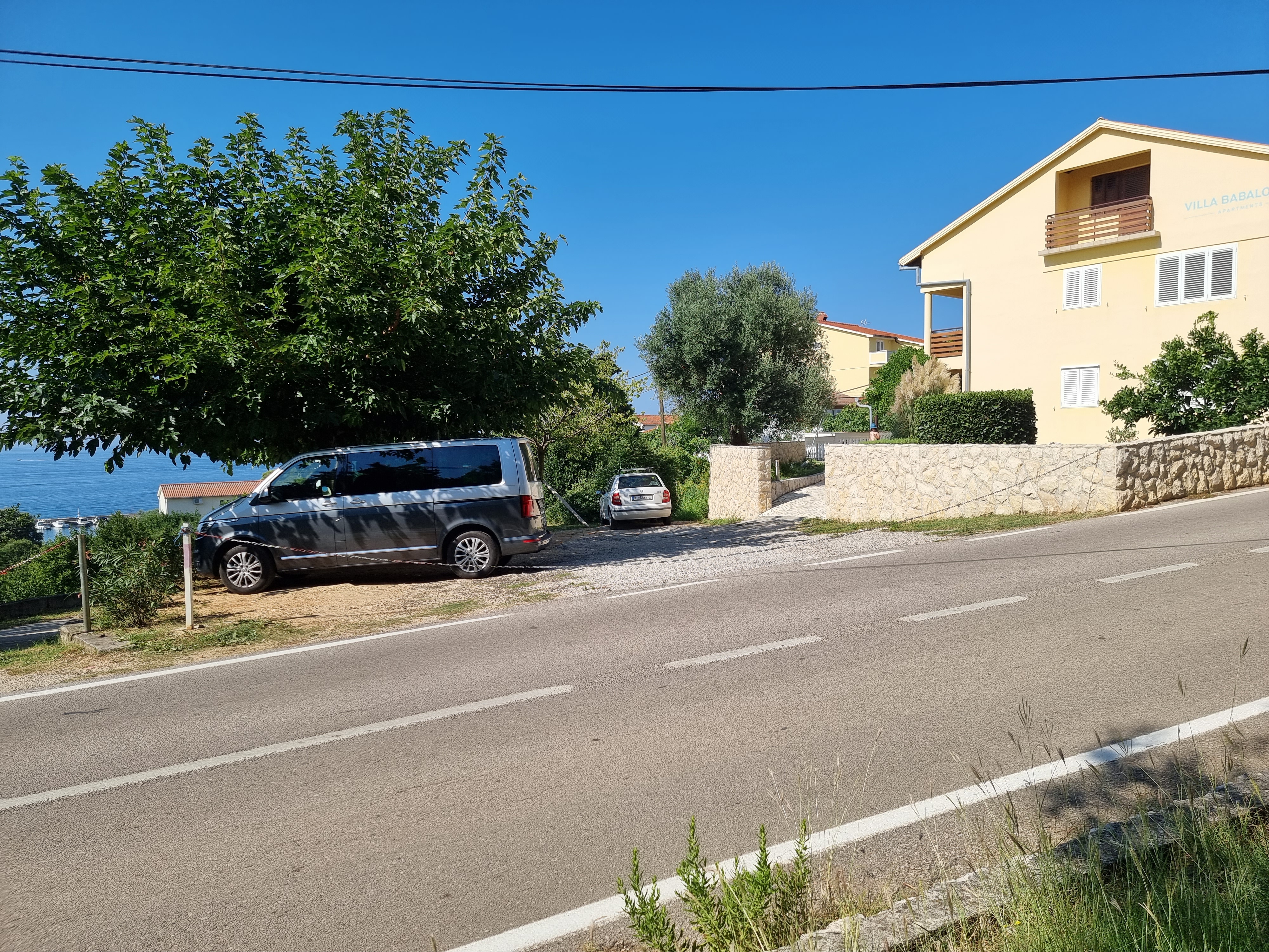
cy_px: 476
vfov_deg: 56.8
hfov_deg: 71.6
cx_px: 634
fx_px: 880
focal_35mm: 24
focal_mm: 6.7
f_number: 1.8
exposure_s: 1/1268
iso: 50
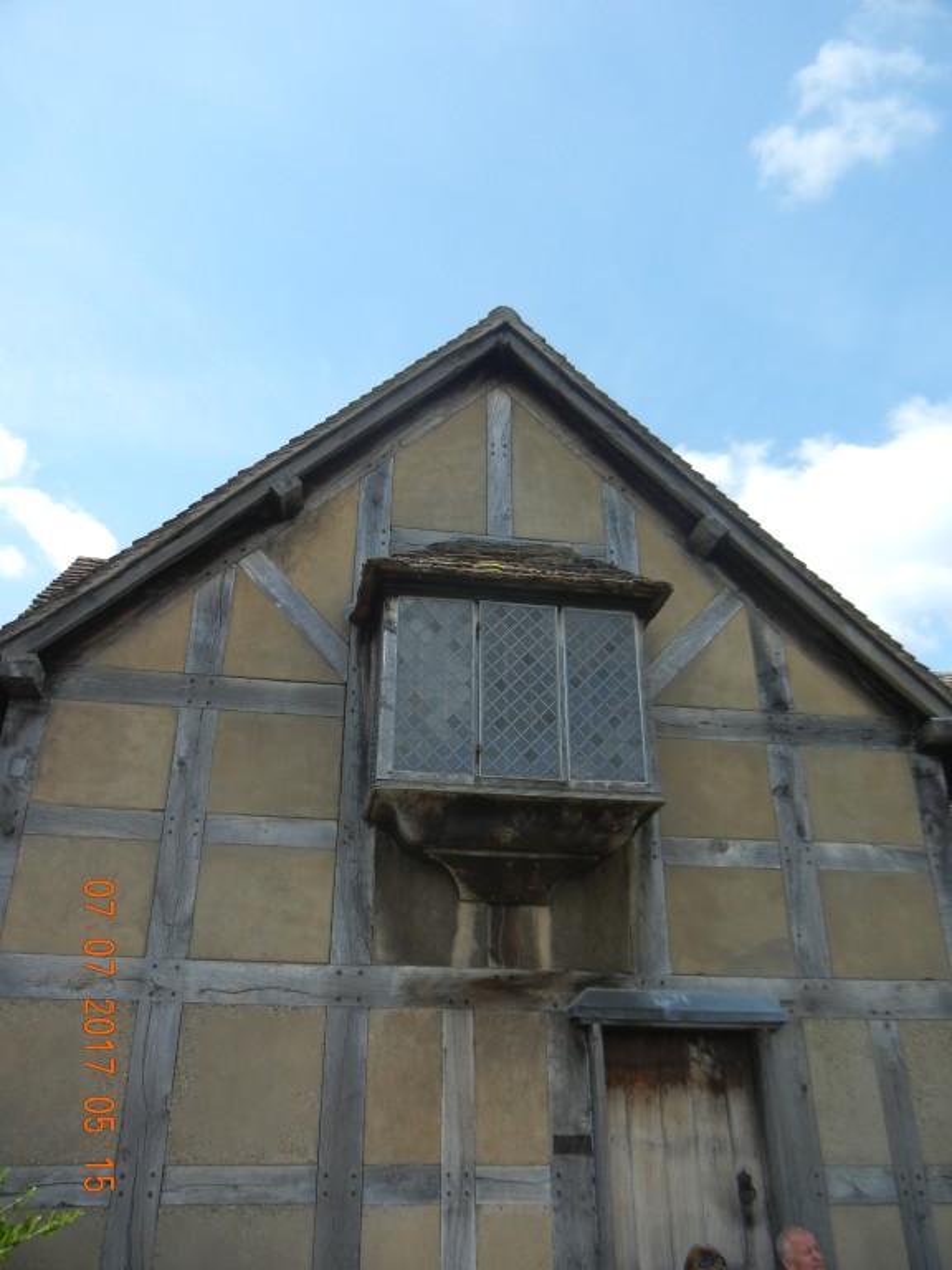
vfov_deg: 60.0
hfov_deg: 46.8
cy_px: 635
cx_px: 476
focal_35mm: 30
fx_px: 1100
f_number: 3.5
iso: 160
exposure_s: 1/955
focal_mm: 5.4
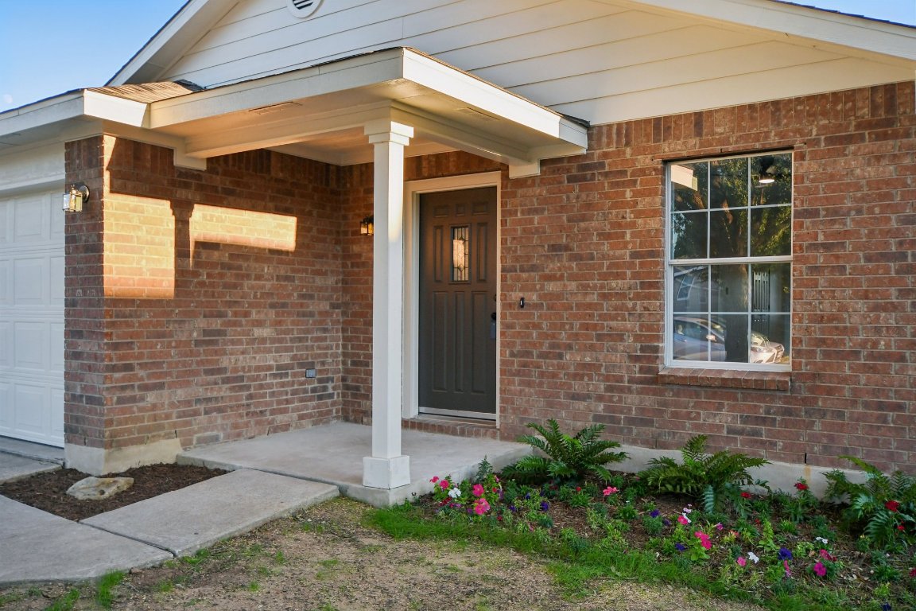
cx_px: 458
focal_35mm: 30
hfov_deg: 61.9
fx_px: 763
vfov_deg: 43.6
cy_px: 306
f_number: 8
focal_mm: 20
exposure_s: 1/200
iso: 400
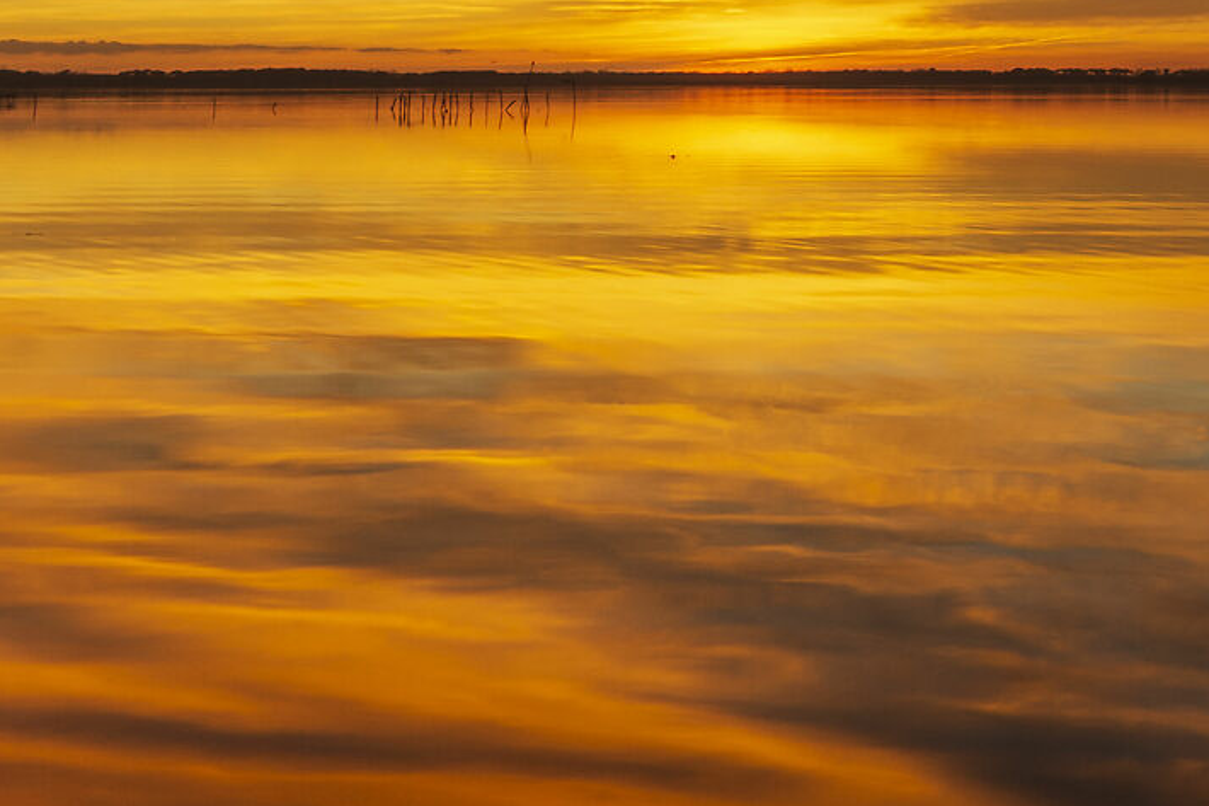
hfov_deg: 26.6
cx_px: 1265
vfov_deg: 18.3
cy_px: -116
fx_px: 2384
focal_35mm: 71
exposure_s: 1/5
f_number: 16
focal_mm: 14
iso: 100
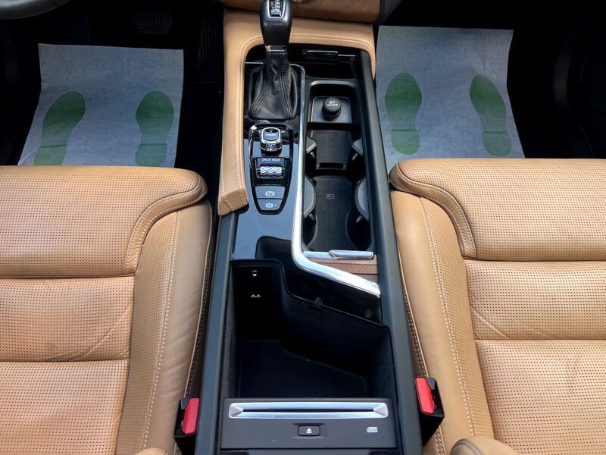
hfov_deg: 67.3
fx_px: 455
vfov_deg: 53.1
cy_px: 228
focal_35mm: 26
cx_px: 303
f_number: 1.5
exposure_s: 1/136
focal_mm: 5.7
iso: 50
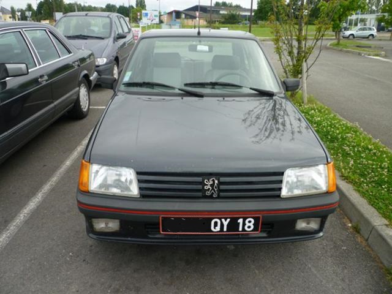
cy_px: 147
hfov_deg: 61.7
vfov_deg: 48.2
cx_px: 196
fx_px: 328
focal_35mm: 29
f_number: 3.3
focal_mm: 5.2
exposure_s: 1/200
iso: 80
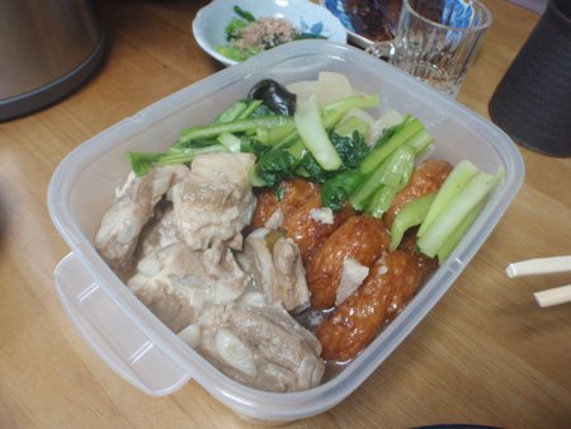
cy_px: 214
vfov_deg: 49.8
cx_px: 286
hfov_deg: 63.4
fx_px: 462
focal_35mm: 28
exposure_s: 1/25
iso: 200
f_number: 3.5
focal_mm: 5
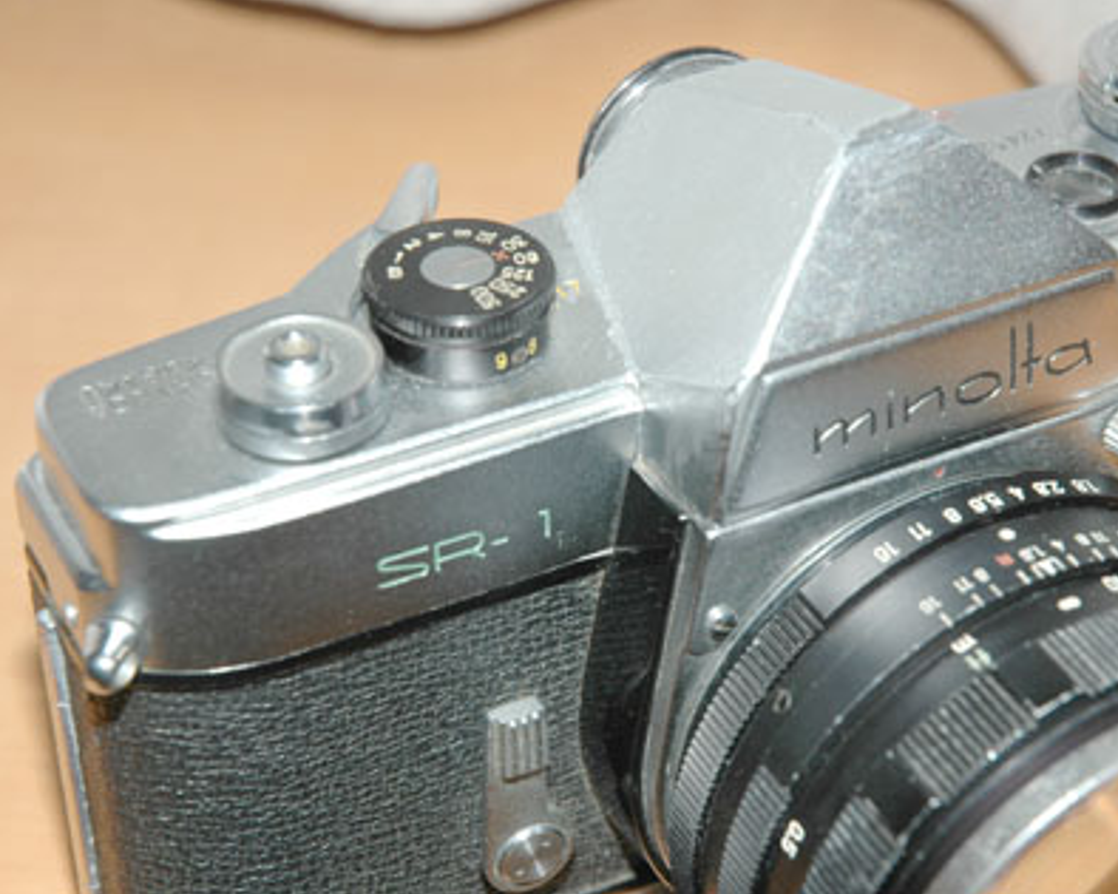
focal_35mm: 120
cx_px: 579
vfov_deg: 12.8
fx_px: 3970
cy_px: 450
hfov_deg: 16.0
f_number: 8
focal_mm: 70
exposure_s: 1/60
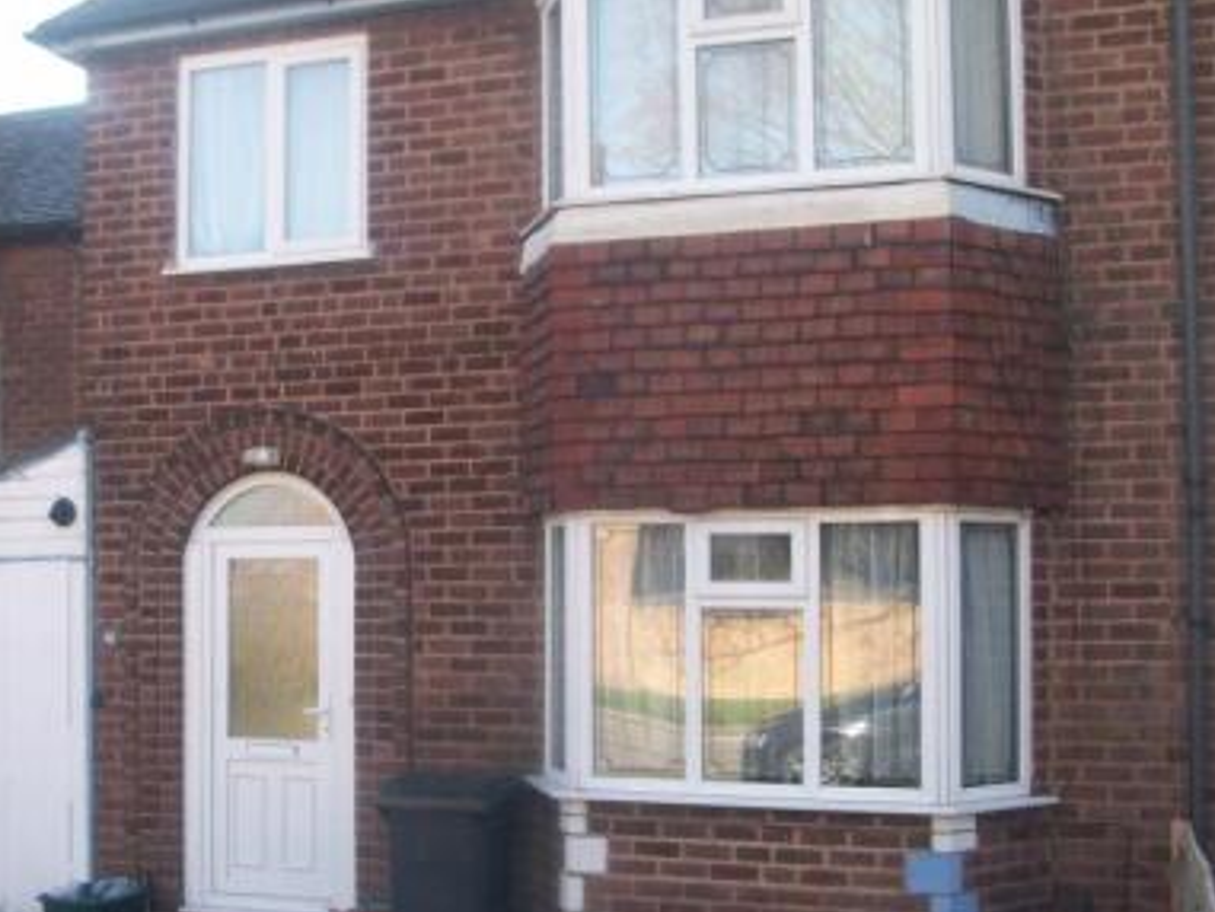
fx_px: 1826
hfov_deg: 36.4
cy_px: 486
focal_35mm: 52
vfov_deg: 28.0
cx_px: 391
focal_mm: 5.7
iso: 64
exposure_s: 1/187
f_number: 2.8
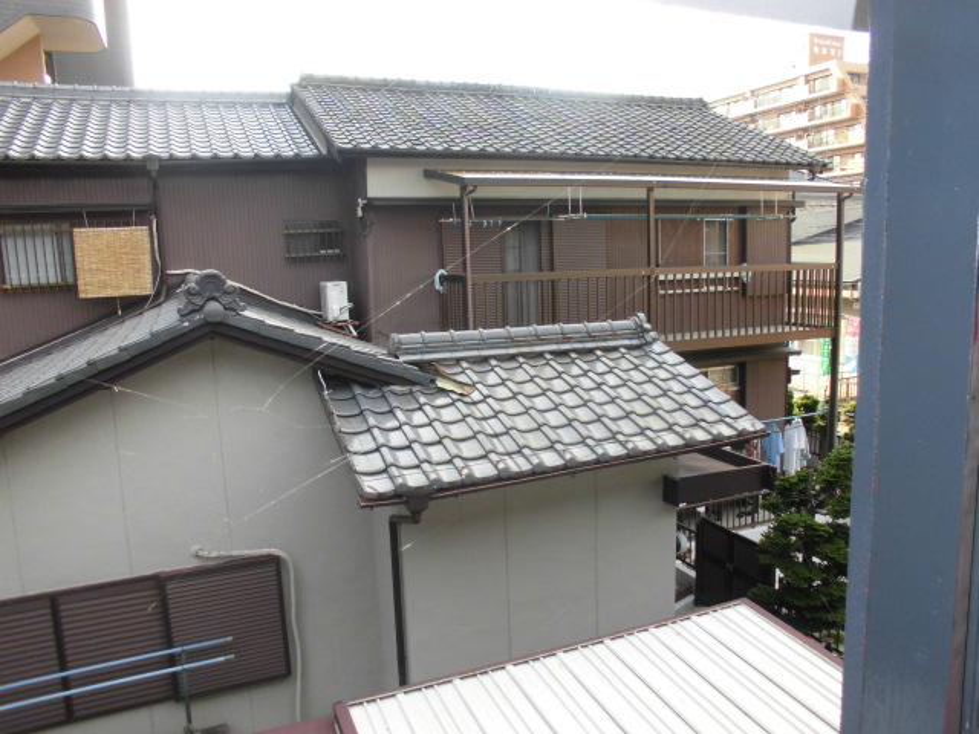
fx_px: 735
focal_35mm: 26
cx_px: 490
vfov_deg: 53.1
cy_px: 367
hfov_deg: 67.3
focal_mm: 4.6
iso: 100
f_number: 3.5
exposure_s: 1/100
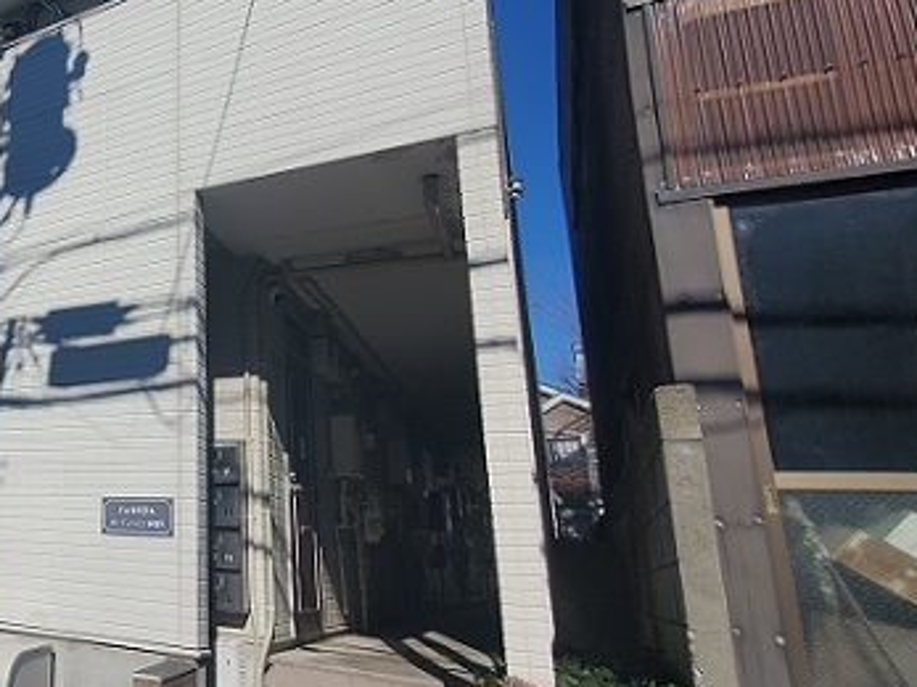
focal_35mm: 28
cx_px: -49
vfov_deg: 49.7
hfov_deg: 48.7
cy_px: 337
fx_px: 741
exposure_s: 1/2032
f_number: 2.2
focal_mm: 1.8
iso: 50
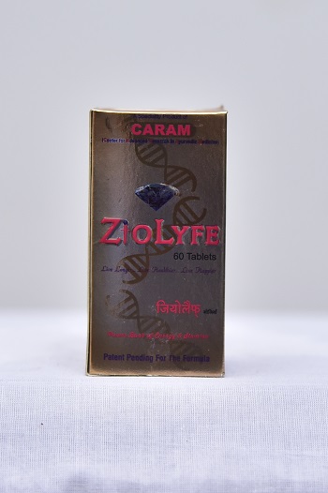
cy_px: 246
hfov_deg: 17.5
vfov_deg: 26.0
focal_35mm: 78
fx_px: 1067
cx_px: 164
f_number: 4
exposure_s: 1/125
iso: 1250
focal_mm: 78
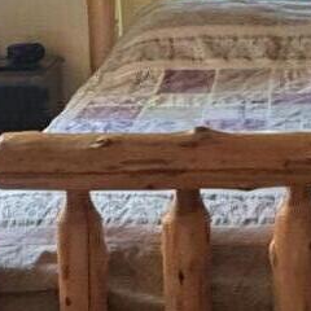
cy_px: 161
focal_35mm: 103
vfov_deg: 16.9
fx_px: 1047
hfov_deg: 16.9
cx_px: 148
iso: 500
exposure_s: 1/60
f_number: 2.2
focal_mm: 2.22
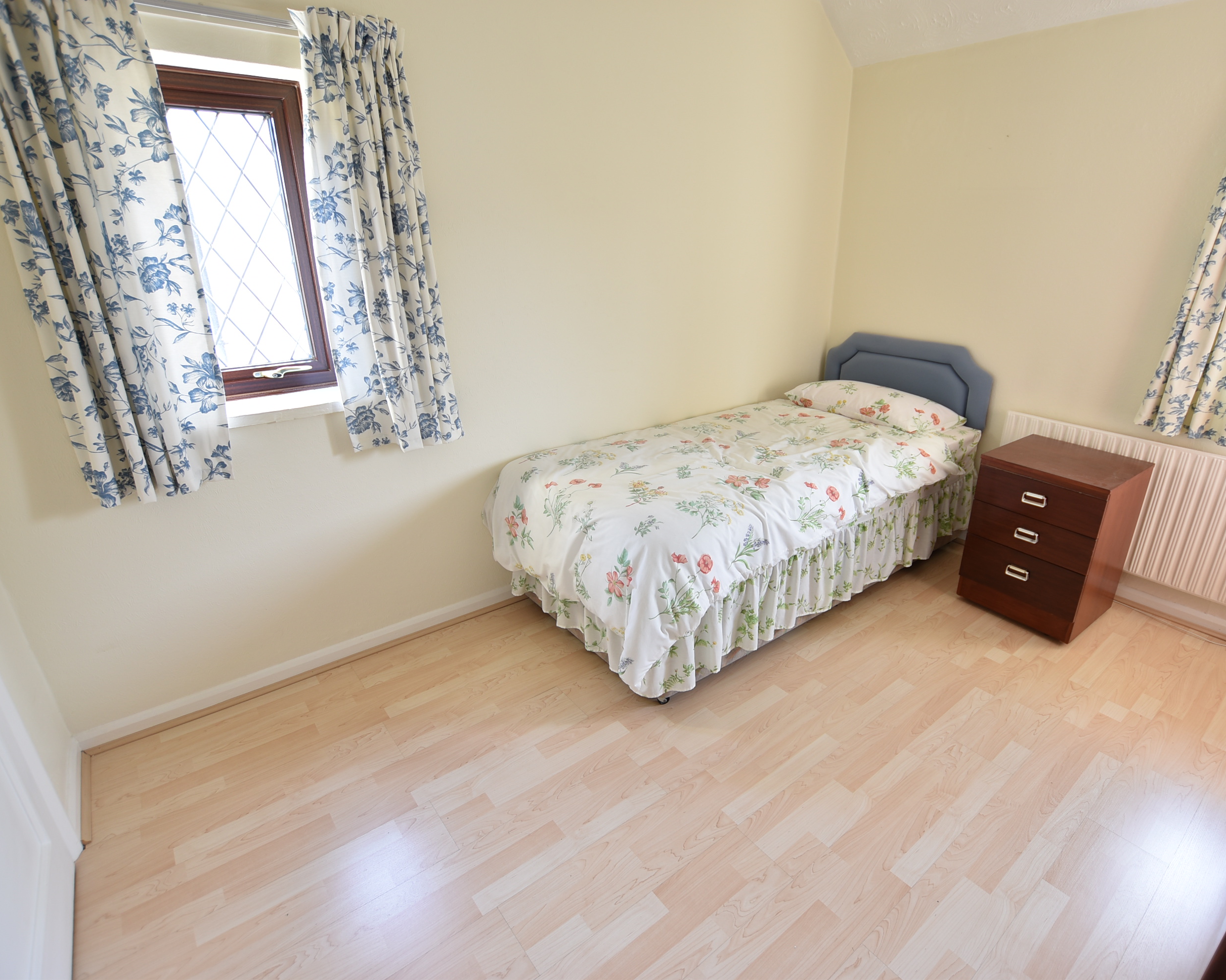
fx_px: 617
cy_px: 487
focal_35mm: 17
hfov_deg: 89.4
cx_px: 673
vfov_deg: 77.0
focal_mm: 10
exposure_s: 1/5
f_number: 3.5
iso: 100
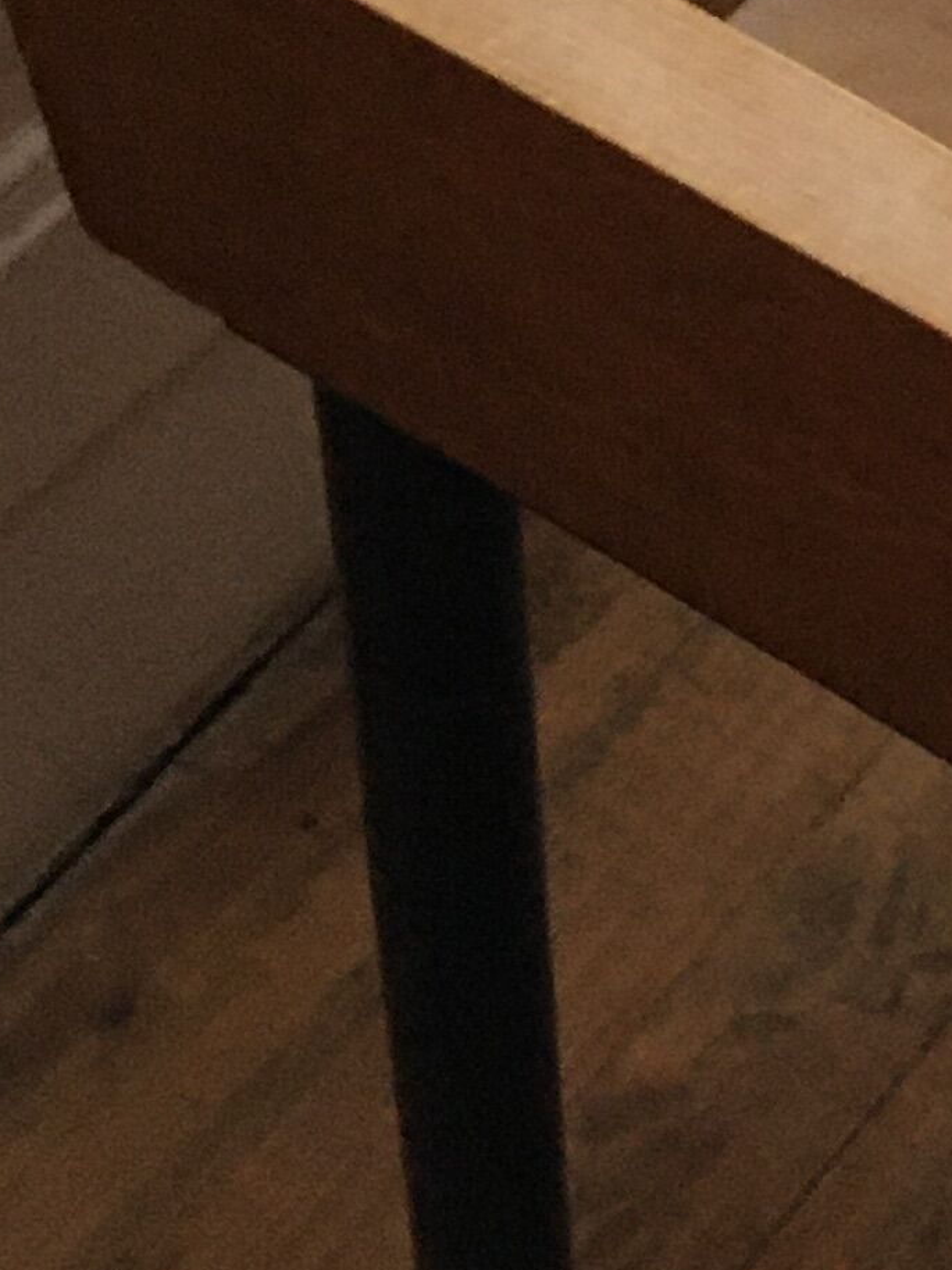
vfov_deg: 15.1
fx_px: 4696
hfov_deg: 10.5
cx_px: 1990
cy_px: -32
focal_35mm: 128
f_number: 2.2
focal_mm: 4.15
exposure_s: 1/33
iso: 160
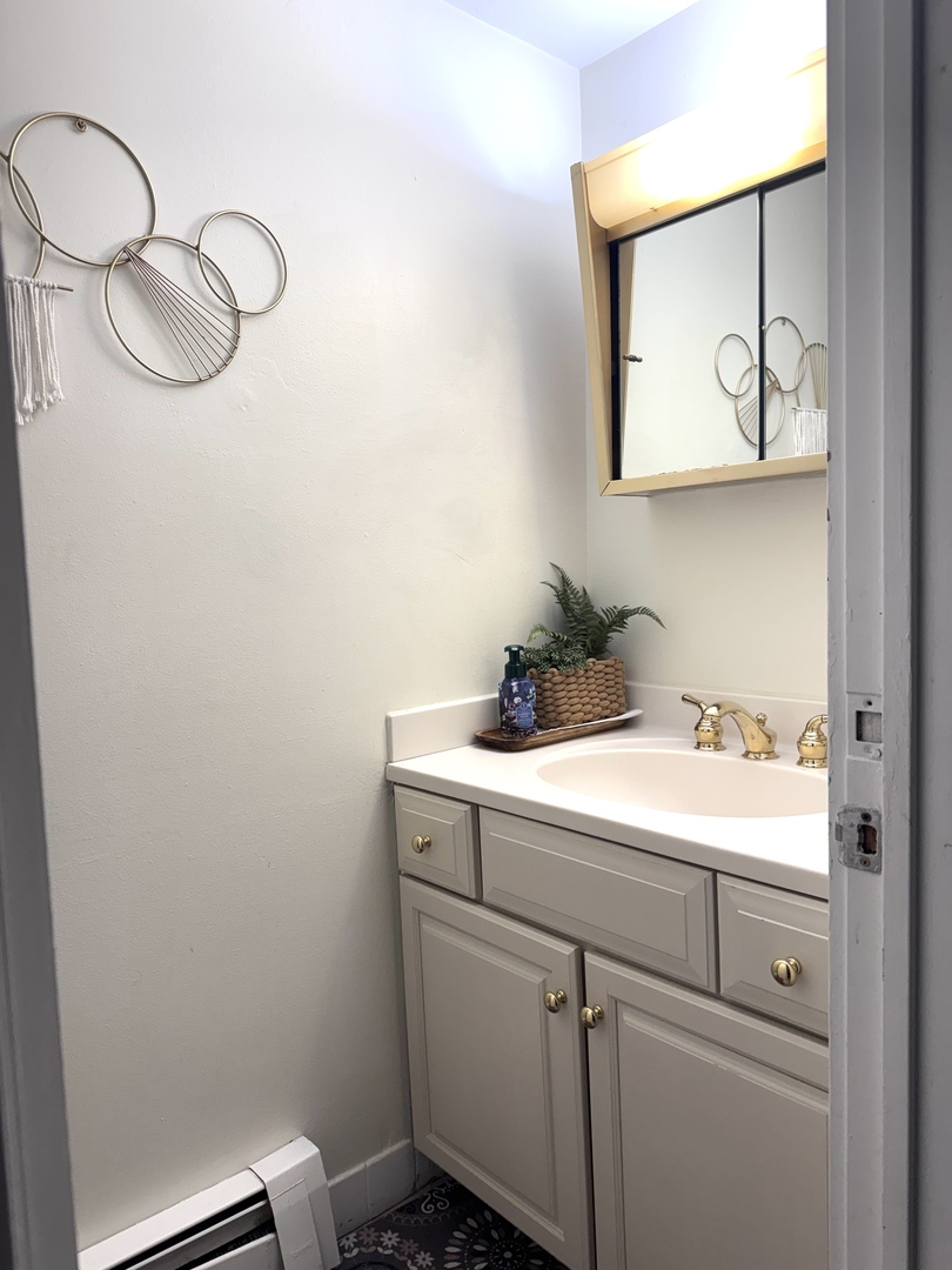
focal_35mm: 24
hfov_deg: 56.8
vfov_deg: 71.6
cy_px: 635
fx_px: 880
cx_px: 476
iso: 100
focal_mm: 6.76
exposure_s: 1/120
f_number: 1.78
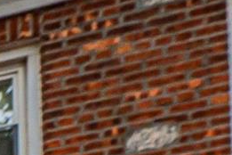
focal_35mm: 114
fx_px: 734
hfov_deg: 9.1
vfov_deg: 8.9
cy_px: 513
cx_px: -614
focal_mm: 14.5
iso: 800
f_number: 8
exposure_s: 1/250
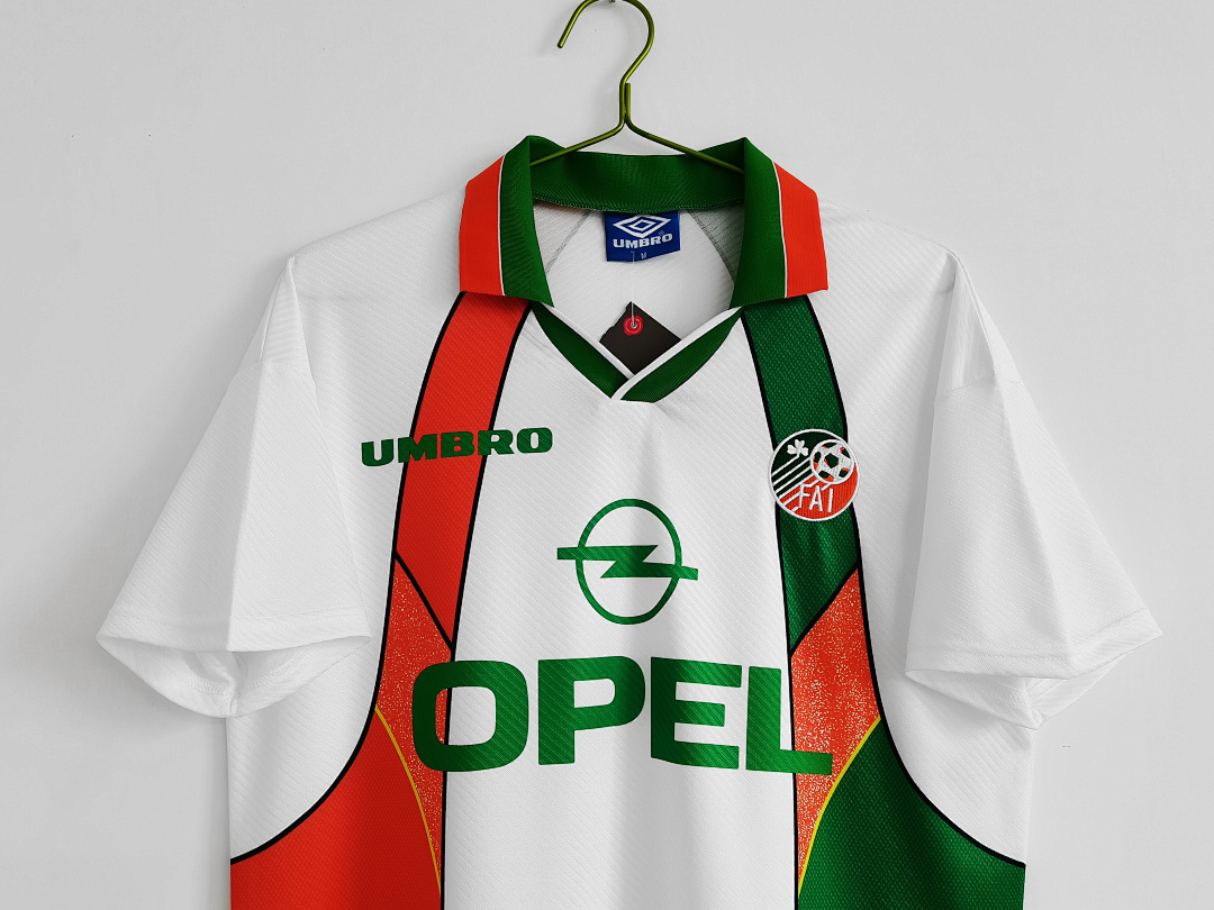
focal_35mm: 29
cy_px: 455
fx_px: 1017
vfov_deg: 48.2
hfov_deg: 61.7
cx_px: 607
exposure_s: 1/50
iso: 200
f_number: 1.8
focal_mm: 5.58
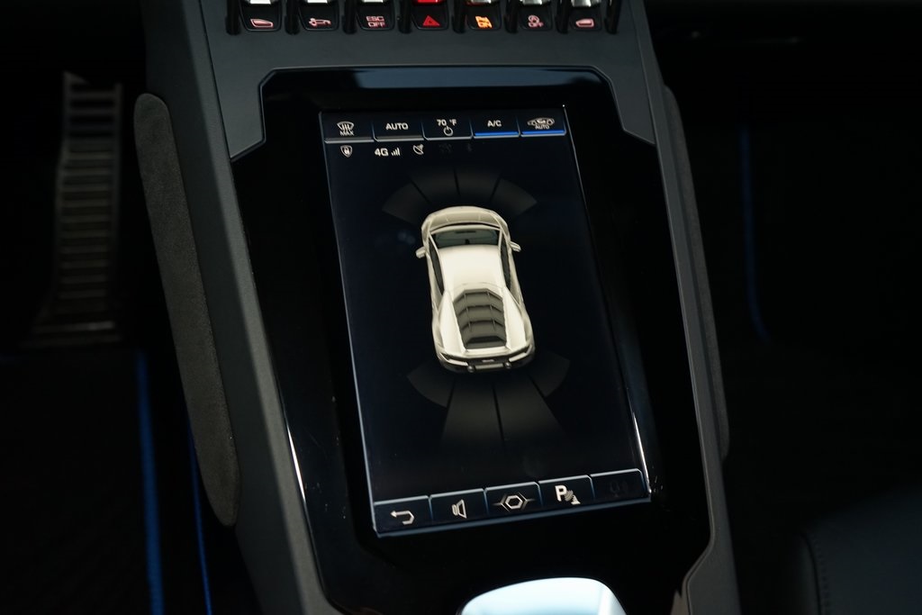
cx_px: 461
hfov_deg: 50.7
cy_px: 308
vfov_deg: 35.1
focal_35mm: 38
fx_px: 973
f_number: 5.6
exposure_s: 1/25
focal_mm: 38
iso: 1600
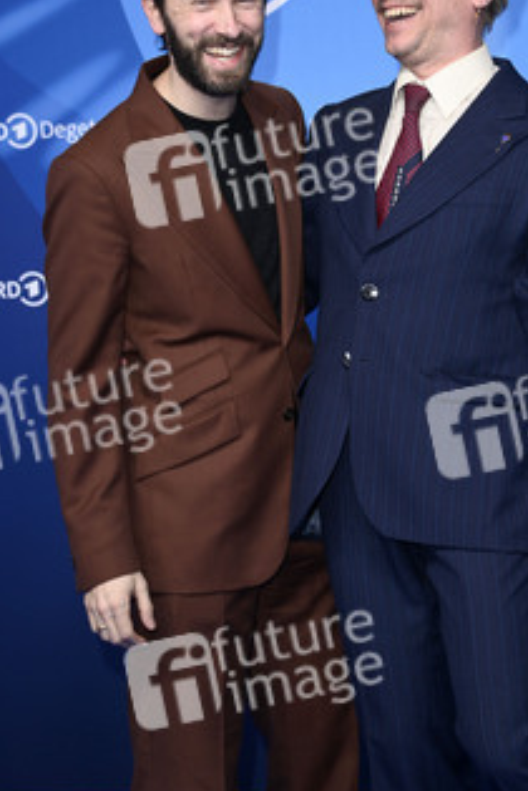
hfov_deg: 13.2
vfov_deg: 19.6
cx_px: 327
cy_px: 294
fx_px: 2288
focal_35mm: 104
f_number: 5.6
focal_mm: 82
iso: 1250
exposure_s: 1/250
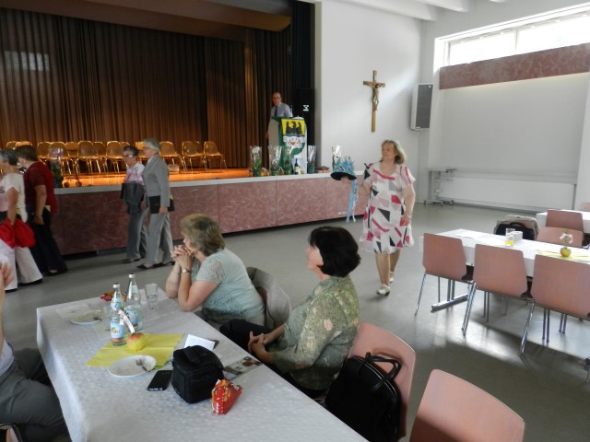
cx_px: 295
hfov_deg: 69.4
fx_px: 426
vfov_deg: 54.9
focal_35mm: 25
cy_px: 221
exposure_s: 1/30
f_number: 3.5
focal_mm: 4.5
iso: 360
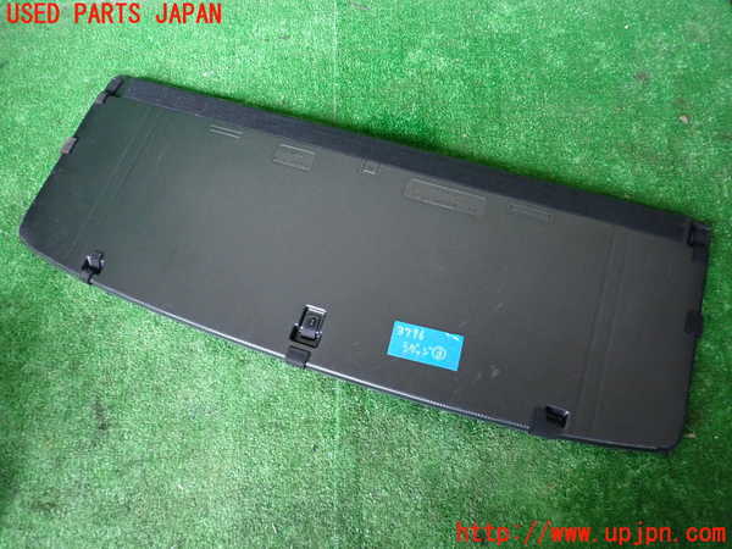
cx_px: 366
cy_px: 274
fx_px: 529
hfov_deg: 69.4
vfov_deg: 54.9
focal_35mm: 25
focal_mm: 4.5
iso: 640
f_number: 2
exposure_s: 1/30
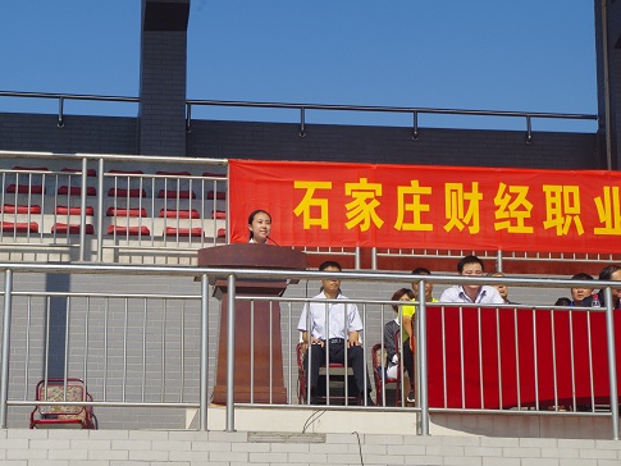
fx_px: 1615
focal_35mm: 90
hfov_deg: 21.8
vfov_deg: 16.4
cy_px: 231
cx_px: 278
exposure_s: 1/125
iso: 100
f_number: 11
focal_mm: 55
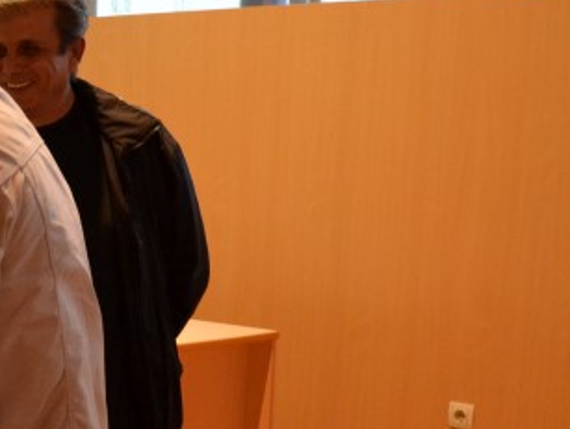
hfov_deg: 22.0
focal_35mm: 76
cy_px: 303
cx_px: -240
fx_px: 1253
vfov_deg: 19.3
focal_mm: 18
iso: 2200
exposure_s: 1/60
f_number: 3.5
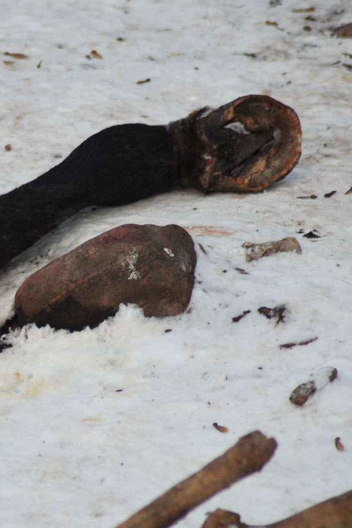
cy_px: 264
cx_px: 13
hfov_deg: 3.4
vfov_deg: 5.1
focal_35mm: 405
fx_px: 5940
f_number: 4.8
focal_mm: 180
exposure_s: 1/320
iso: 400
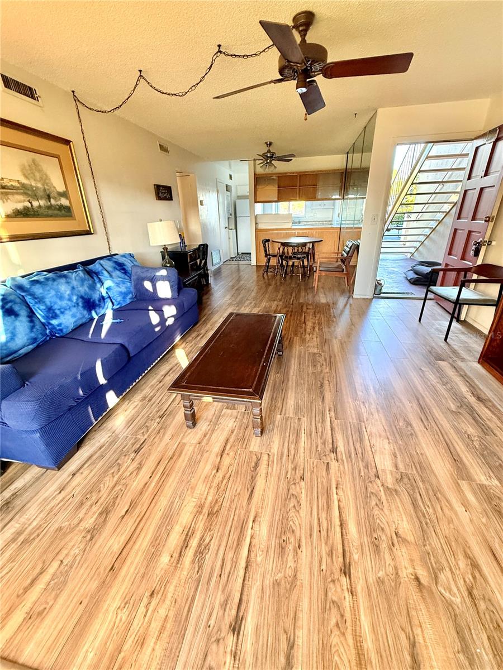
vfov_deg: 102.1
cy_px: 335
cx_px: 252
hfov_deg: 85.7
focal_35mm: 14
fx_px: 271
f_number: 2.2
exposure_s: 1/60
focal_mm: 2.22
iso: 400
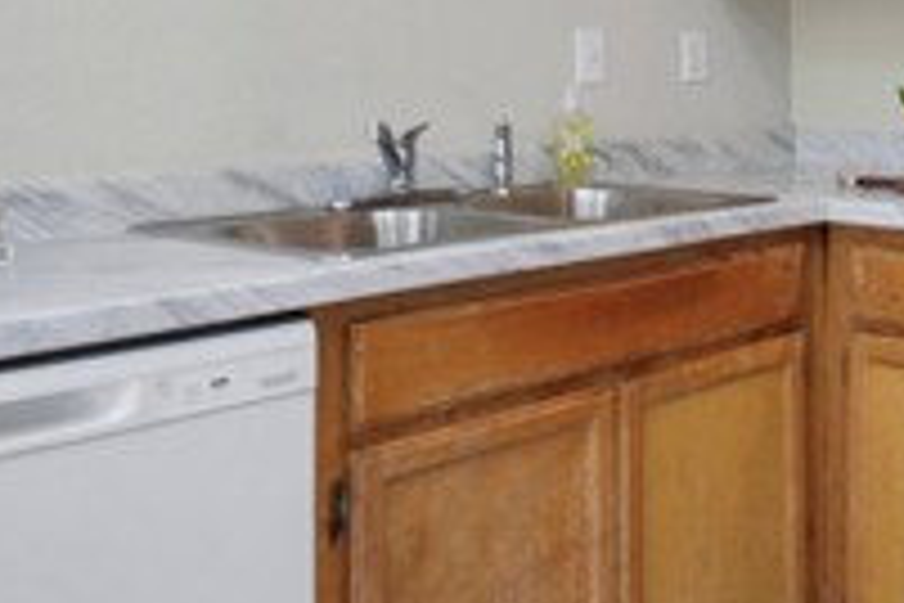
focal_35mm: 51
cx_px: 953
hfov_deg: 34.5
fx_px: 1281
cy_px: 16
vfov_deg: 25.3
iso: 2000
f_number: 8
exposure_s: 1/30
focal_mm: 16
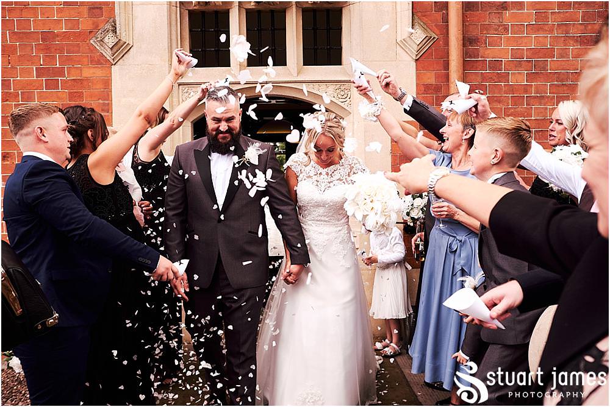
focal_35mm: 35
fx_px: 593
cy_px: 204
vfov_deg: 37.9
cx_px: 305
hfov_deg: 54.4
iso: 800
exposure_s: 1/1000
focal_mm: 23
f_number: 4
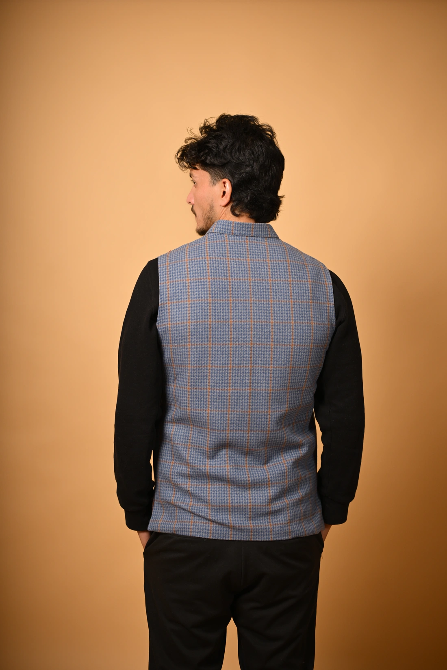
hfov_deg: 27.0
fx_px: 931
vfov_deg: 39.6
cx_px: 224
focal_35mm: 50
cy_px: 335
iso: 200
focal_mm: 50
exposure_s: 1/1250
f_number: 2.2
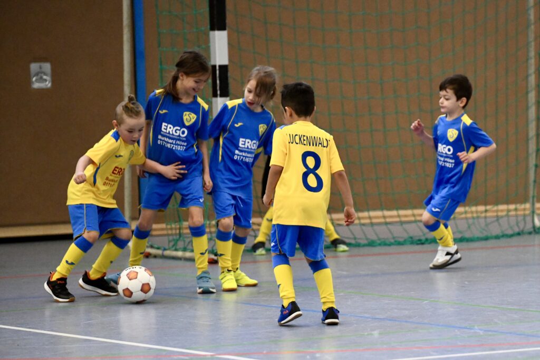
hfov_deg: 12.5
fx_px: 2475
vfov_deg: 8.3
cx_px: 270
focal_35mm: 165
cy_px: 180
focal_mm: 165
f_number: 2.8
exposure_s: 1/1600
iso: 8000
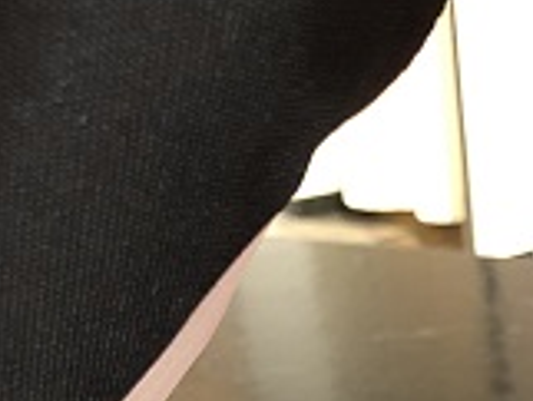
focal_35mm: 111
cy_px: 520
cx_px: 861
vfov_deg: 12.9
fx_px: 1710
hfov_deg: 15.9
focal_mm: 4
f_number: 1.8
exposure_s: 1/13
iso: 100
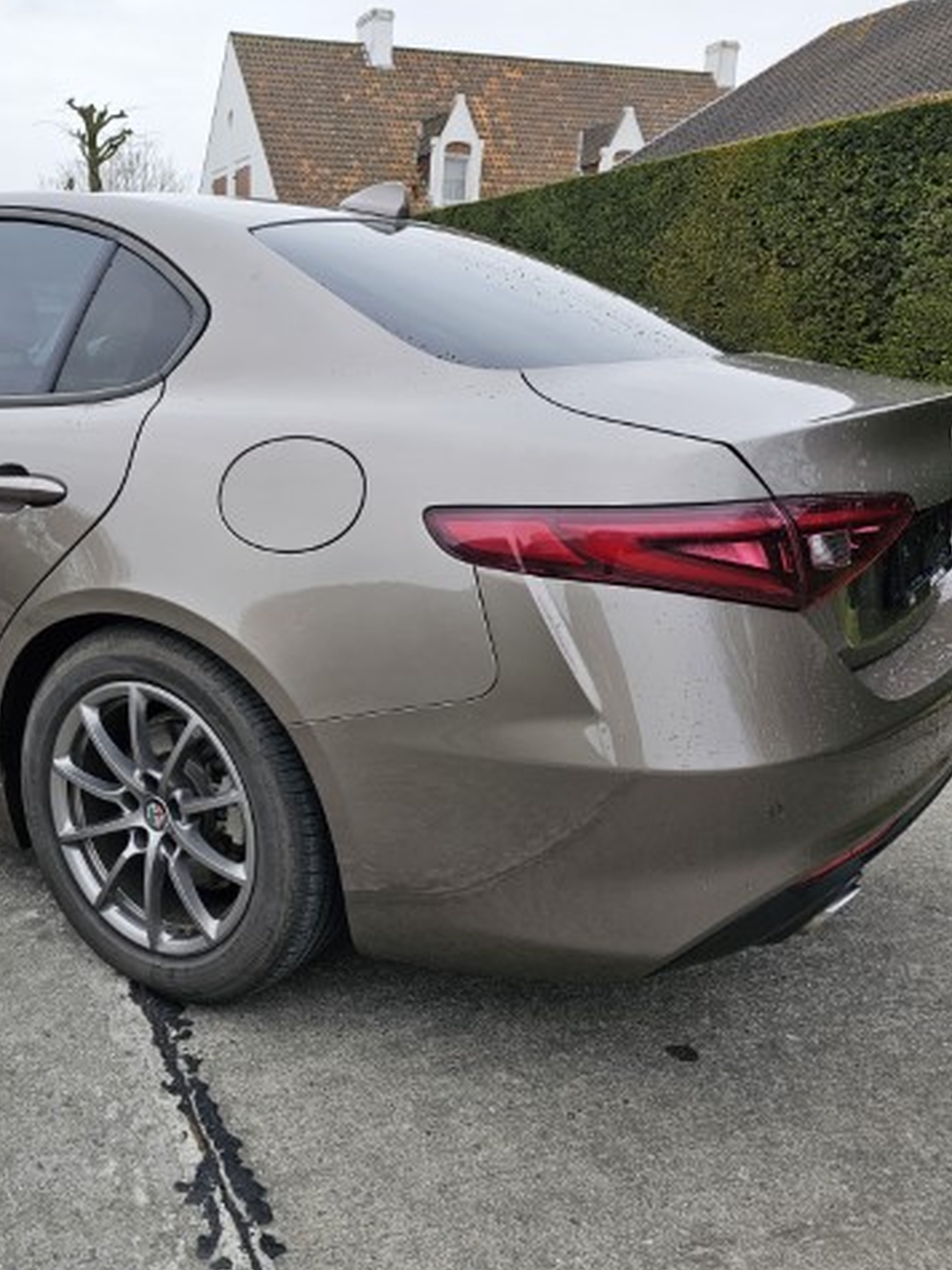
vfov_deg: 58.4
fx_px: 1137
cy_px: 634
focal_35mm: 31
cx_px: 225
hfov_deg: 43.8
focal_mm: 6.3
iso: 50
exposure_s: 1/180
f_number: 1.7
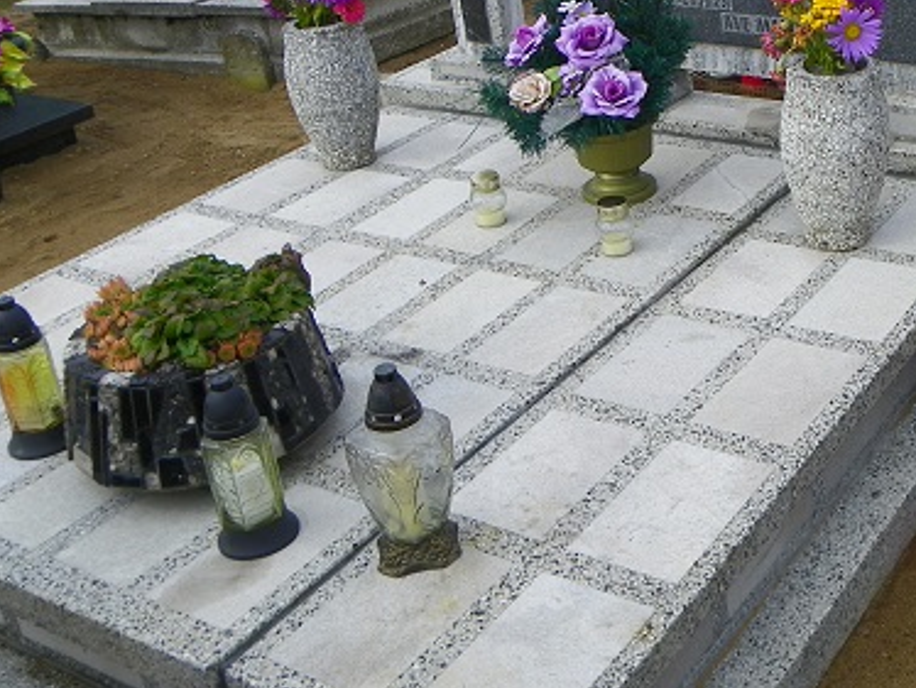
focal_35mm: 53
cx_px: 742
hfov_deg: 34.9
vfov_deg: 26.9
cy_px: 120
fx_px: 1403
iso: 64
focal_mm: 5.5
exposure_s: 1/250
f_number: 4
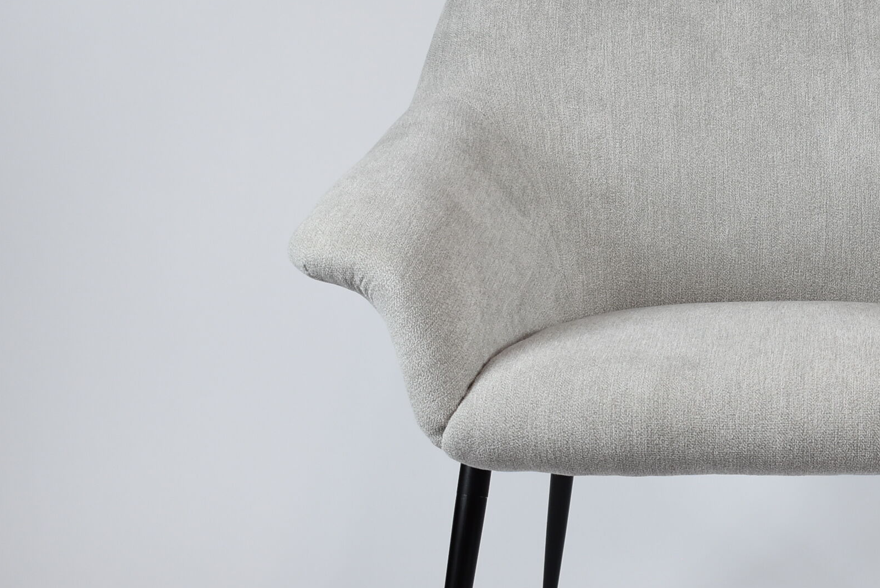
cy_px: 372
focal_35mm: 96
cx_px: 736
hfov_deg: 20.9
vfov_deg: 14.3
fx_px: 2349
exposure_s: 1/125
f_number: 5.6
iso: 560
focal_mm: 34
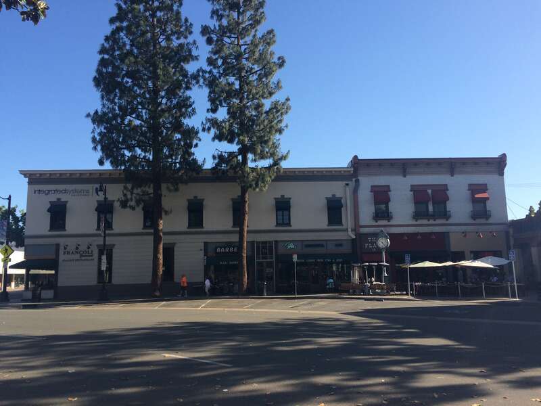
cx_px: 270
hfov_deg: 61.7
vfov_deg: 48.2
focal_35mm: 29
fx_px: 453
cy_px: 203
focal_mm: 4.15
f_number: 2.2
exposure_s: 1/1325
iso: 32
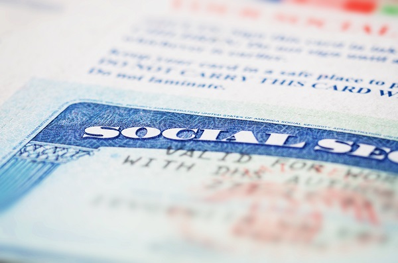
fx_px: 1423
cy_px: 132
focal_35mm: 129
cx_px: 199
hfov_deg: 15.9
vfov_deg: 10.6
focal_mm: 86
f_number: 7.1
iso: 100
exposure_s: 1/320
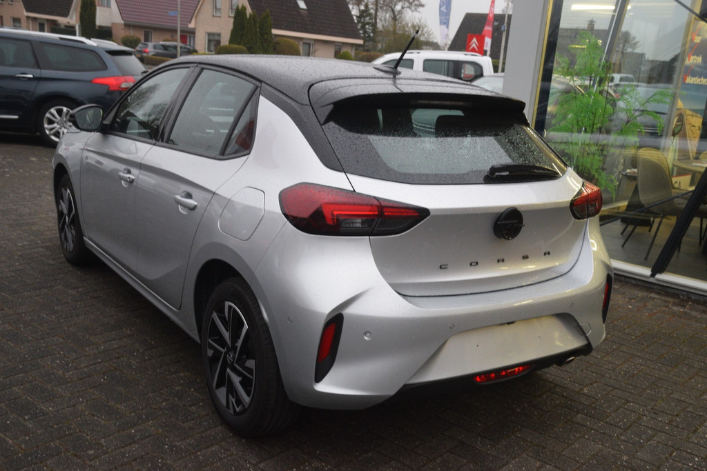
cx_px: 354
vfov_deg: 35.5
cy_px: 236
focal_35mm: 38
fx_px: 737
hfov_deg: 51.3
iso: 1400
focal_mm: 25
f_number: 4
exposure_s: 1/60
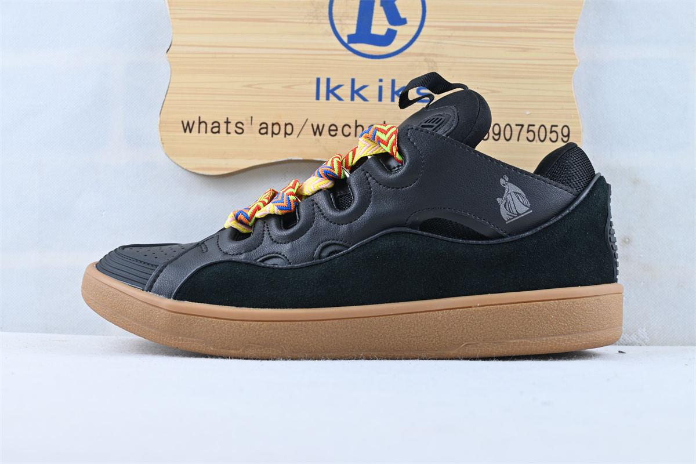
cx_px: 348
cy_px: 232
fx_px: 884
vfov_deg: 29.4
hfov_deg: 43.0
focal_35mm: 46
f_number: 4.8
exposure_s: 1/30
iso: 100
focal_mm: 30.5
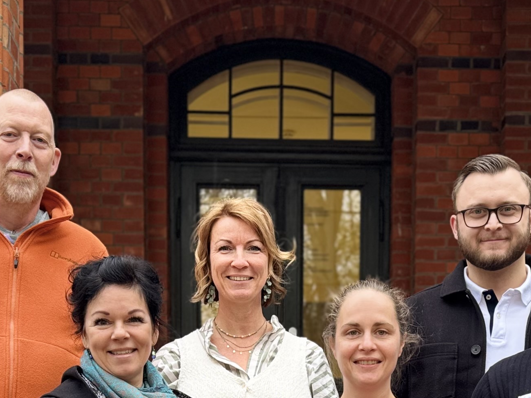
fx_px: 1135
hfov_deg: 26.3
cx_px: 287
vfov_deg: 18.2
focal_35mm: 74
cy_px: 550
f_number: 1.78
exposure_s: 1/121
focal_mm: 6.76
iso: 64
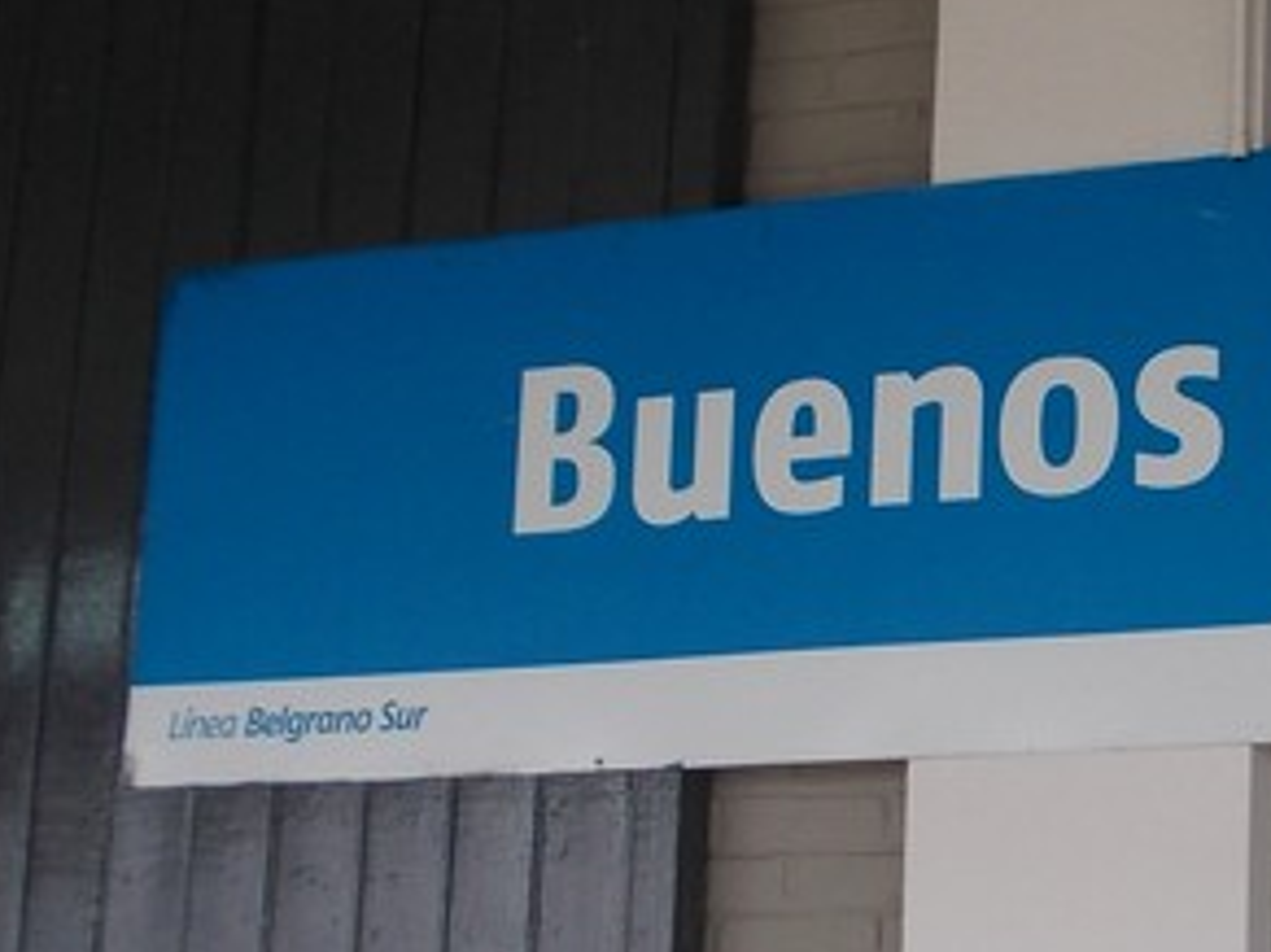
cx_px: 1122
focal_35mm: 100
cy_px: 646
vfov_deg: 14.8
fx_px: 3670
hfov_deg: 19.3
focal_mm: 5.3
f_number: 3.1
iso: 80
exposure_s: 1/50
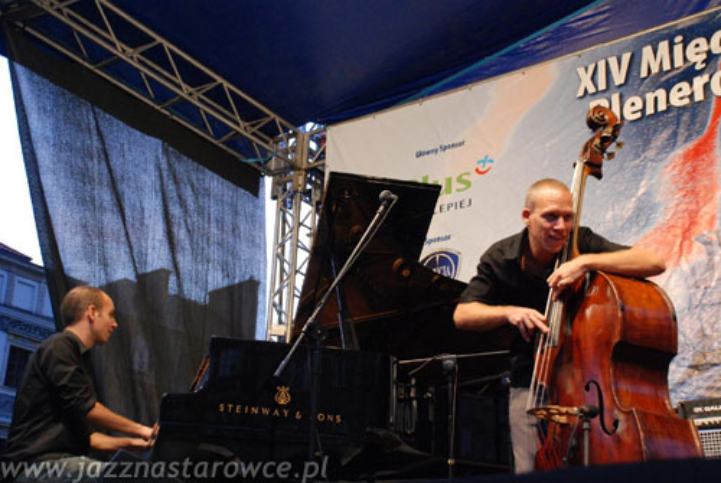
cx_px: 360
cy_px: 242
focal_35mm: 57
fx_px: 1143
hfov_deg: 35.0
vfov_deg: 23.9
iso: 1250
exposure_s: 1/30
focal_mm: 38
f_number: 4.5
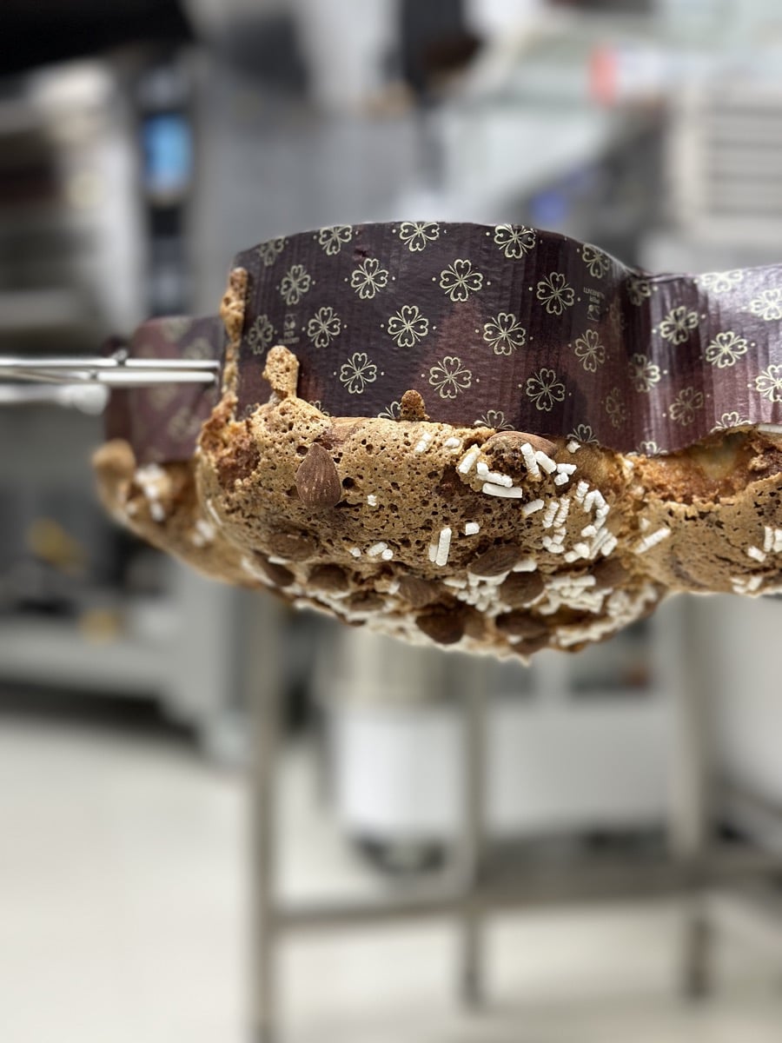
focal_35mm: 48
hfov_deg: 30.3
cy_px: 522
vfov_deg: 39.7
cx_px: 391
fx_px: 1446
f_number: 1.78
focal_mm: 6.86
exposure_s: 1/100
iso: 125
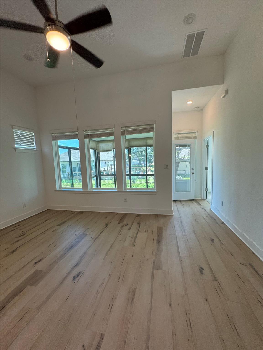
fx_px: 142
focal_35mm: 14
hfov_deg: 85.7
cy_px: 175
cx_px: 132
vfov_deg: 102.1
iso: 80
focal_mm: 2.22
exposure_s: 1/120
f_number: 2.2
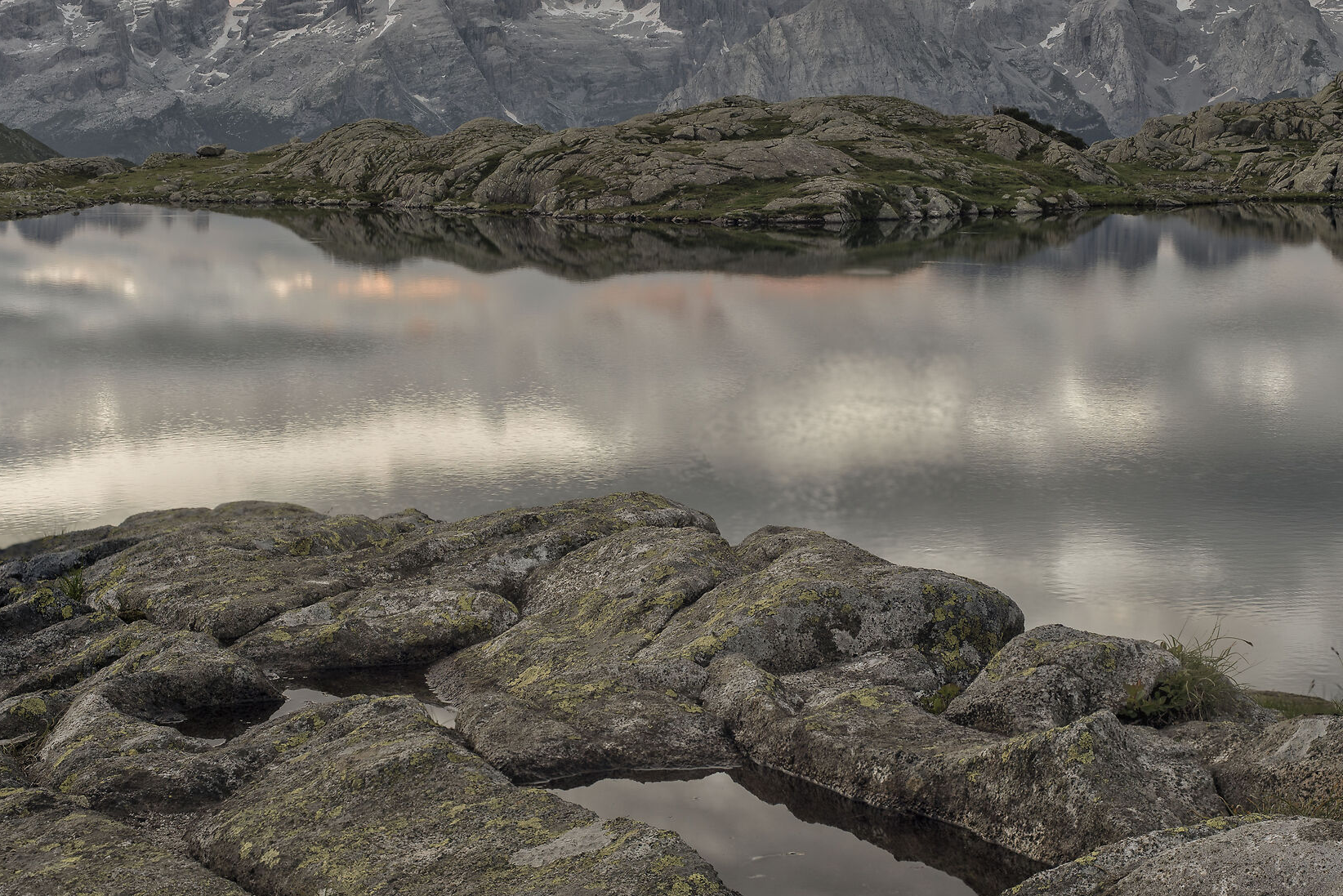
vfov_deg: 18.7
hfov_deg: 27.7
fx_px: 2724
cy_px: 379
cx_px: 722
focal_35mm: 73
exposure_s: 1/8
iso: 100
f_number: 10
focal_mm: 50
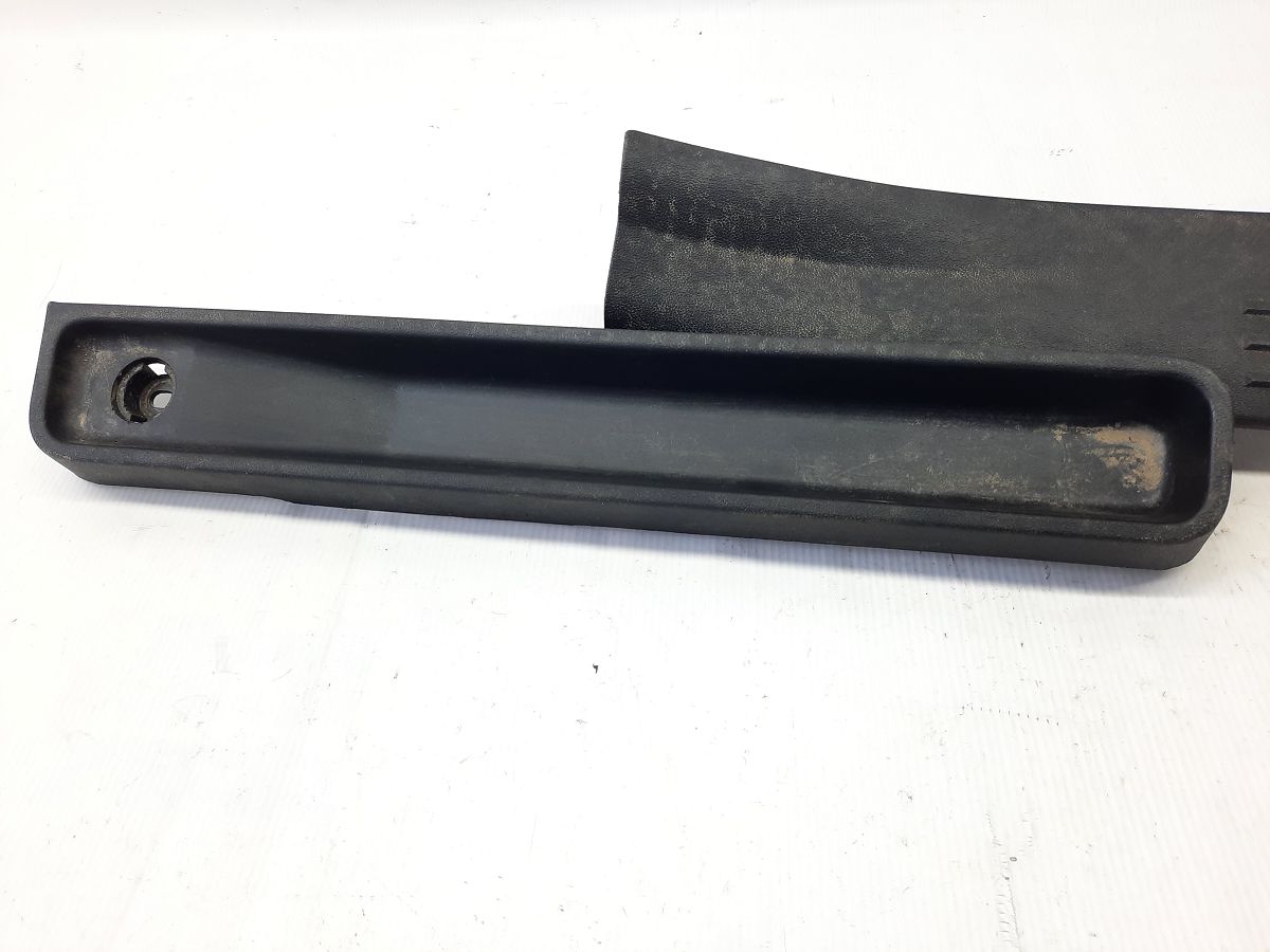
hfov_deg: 69.4
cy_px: 476
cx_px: 635
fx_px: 917
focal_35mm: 25
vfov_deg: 54.9
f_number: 2
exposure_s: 1/50
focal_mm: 4.6
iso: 80
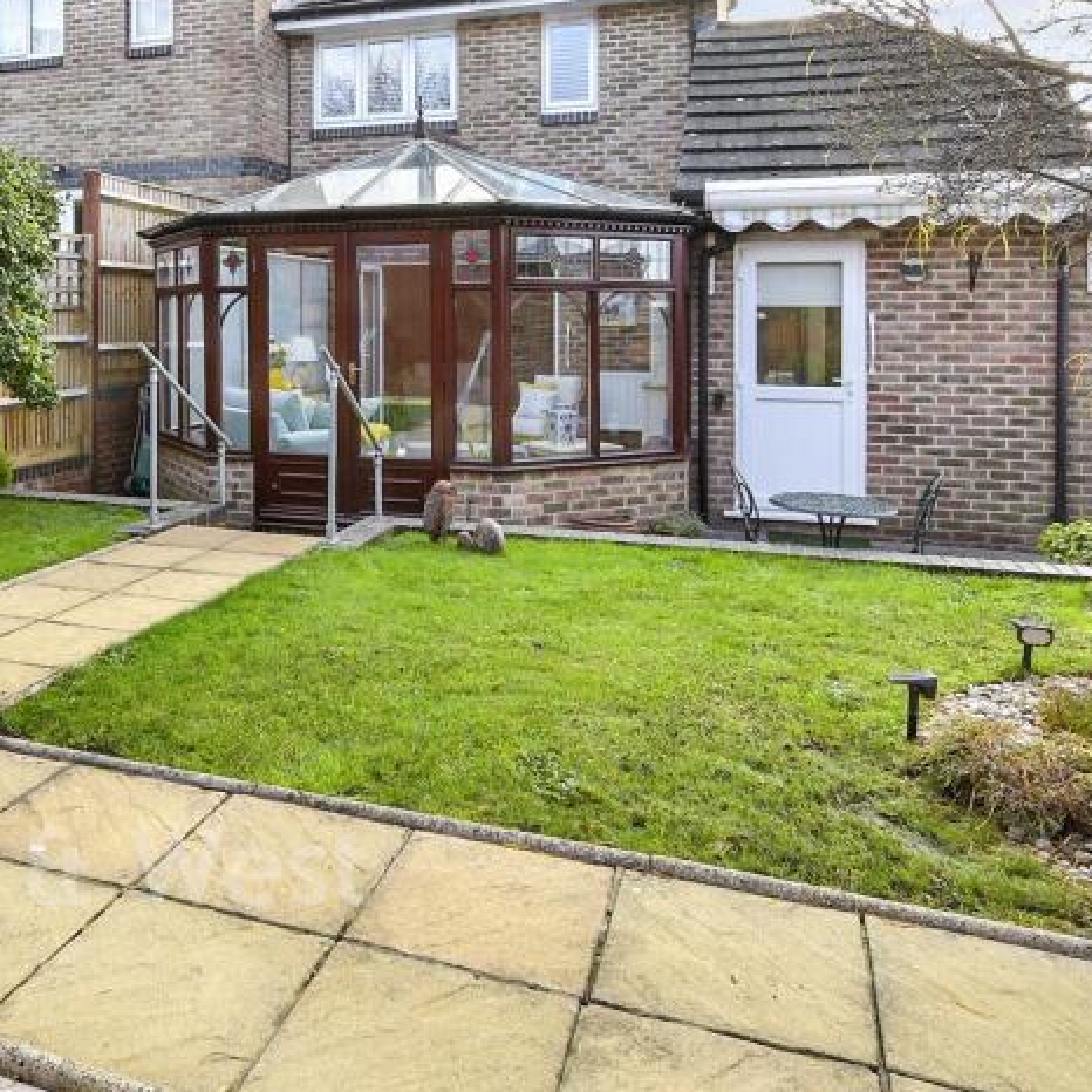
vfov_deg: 55.4
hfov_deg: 56.0
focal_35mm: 28
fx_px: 999
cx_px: 356
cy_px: 320
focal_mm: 10
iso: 160
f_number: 8
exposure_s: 1/60
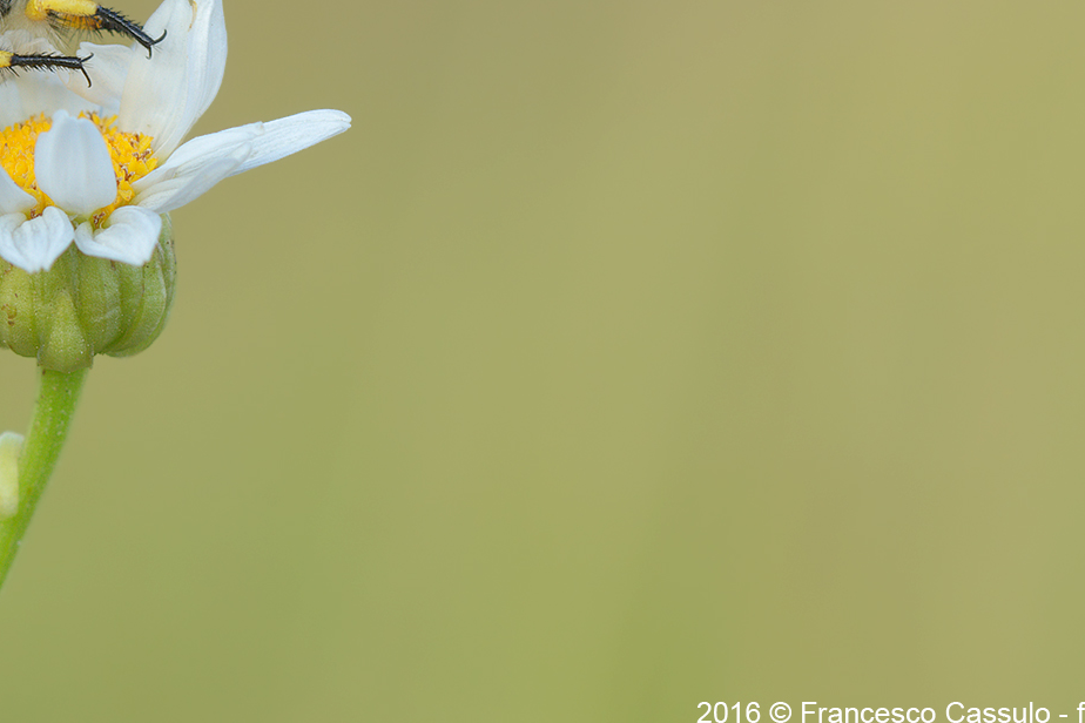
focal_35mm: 341
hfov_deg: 6.0
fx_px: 10279
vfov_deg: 4.0
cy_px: -44
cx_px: 210
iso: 100
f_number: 13
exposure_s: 1/13
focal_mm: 105
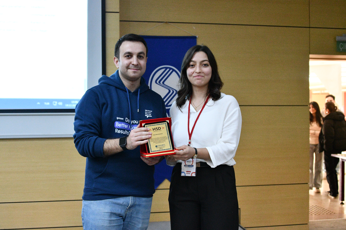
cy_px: 115
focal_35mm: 48
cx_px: 173
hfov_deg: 41.1
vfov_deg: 28.1
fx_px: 461
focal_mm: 32
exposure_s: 1/80
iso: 5600
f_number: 3.5
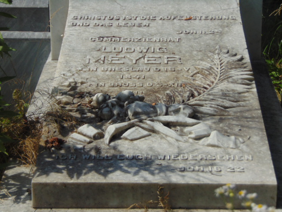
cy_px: 106
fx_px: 1083
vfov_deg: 11.1
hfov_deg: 14.8
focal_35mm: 133
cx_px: 141
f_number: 4
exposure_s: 1/1000
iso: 80
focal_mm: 23.9
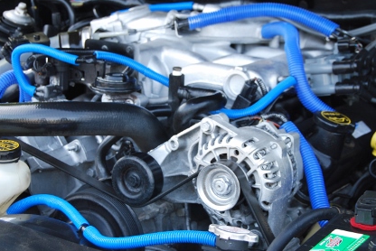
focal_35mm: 104
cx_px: 180
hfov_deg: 19.7
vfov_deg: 13.2
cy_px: 127
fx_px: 1085
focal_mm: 45
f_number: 5.3
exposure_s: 1/50
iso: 200
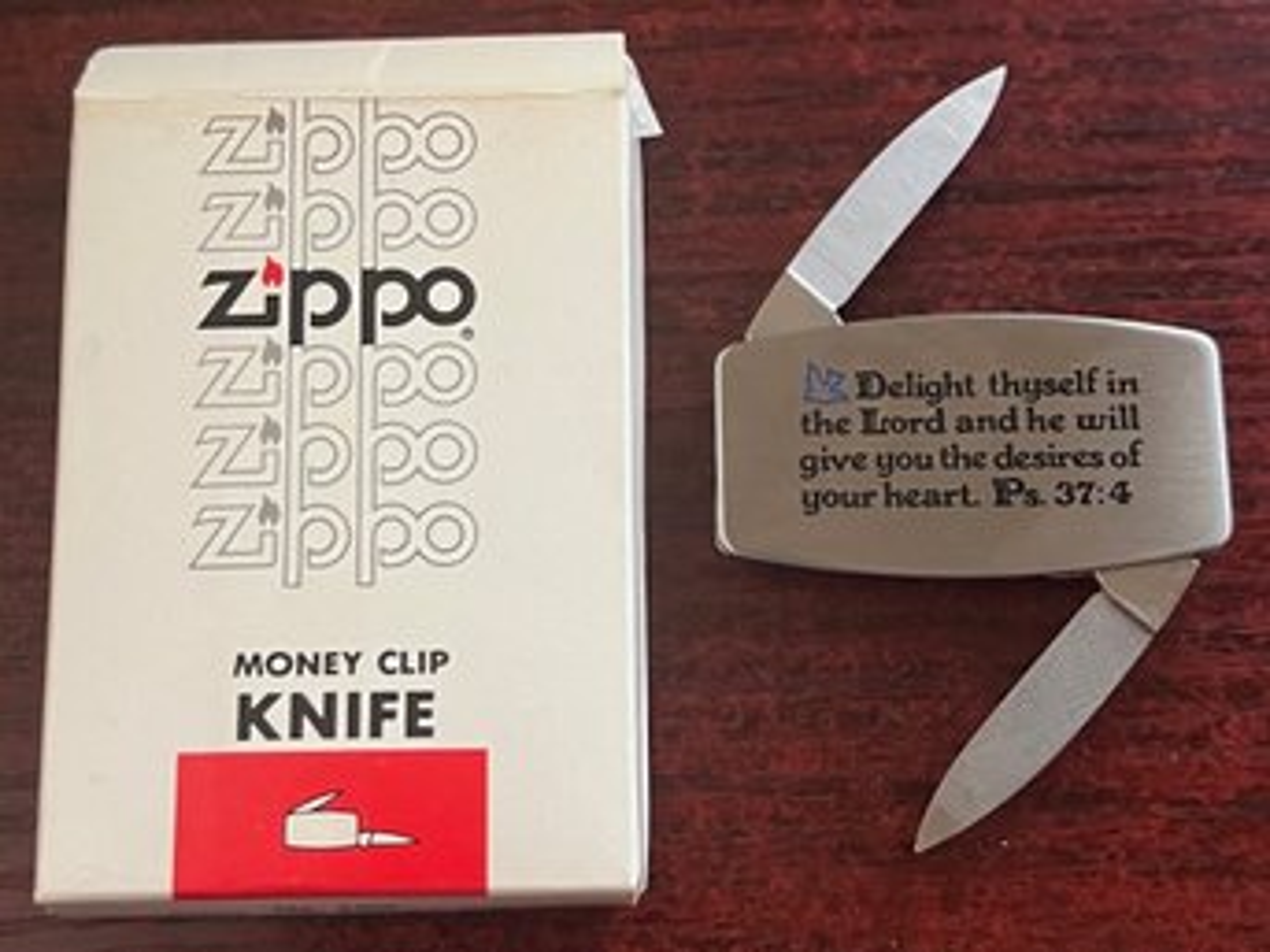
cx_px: 635
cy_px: 476
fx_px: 954
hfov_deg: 67.3
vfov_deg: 53.0
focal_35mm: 26
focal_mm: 5.7
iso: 500
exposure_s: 1/35
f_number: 1.5
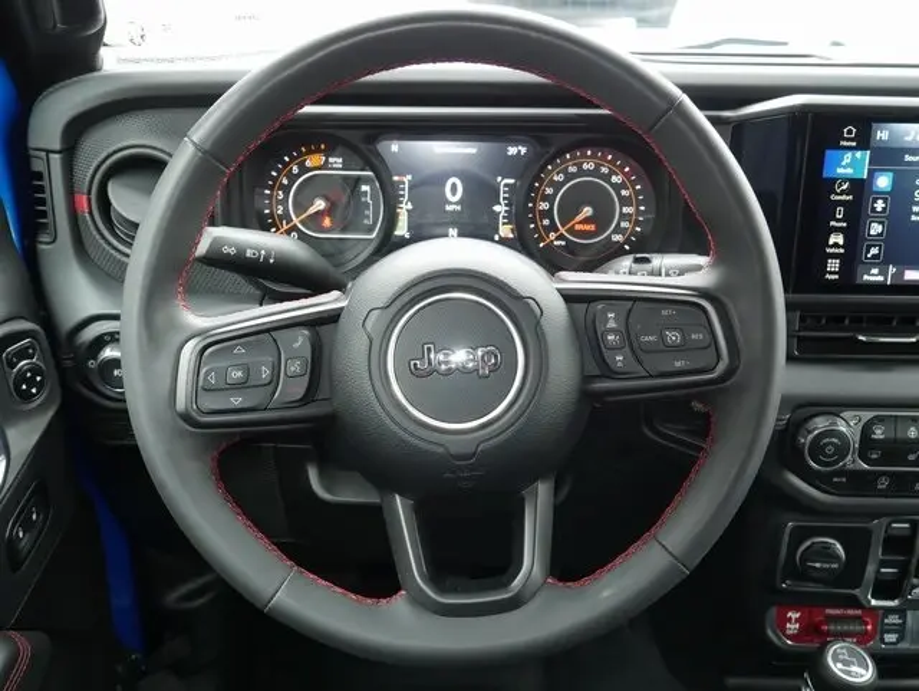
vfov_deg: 37.8
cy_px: 346
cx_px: 460
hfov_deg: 48.9
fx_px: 1010
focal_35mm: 38
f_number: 5
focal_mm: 19
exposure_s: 1/20
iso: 400
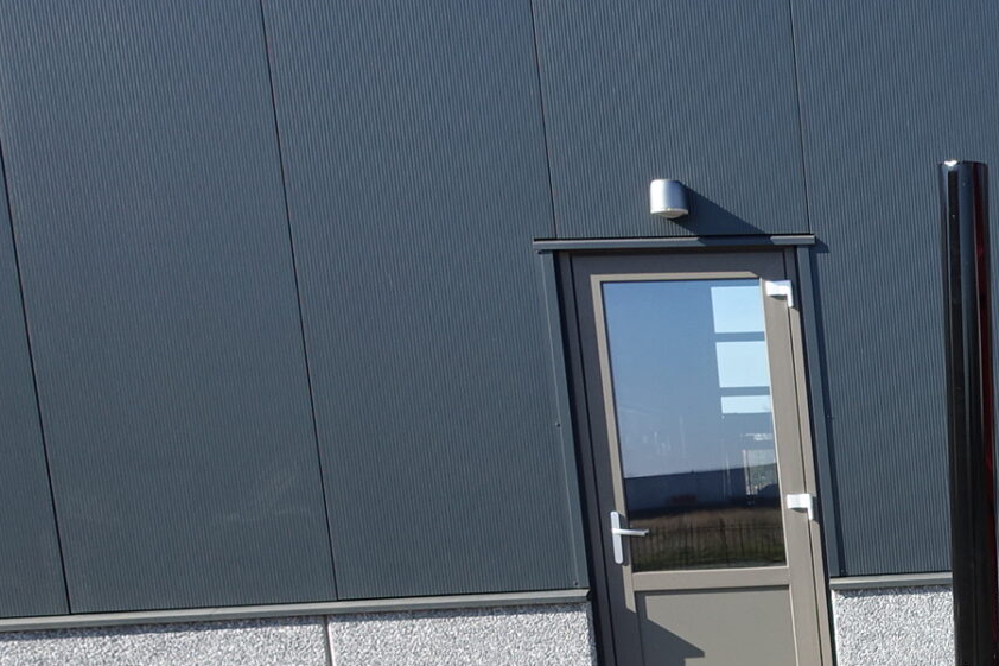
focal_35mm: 73
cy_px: 867
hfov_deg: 23.8
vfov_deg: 17.5
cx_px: 1362
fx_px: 2025
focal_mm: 8.8
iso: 125
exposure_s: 1/320
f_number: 5.6
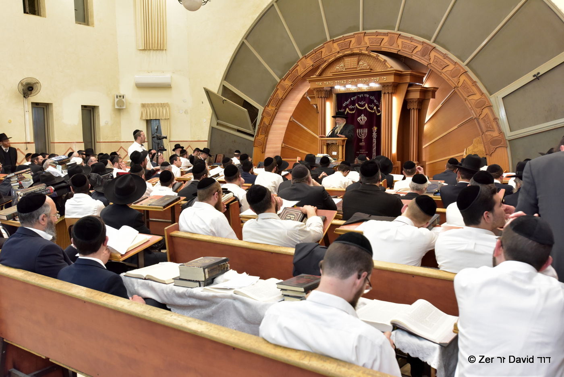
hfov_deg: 54.4
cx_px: 282
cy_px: 188
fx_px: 548
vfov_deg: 37.9
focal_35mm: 35
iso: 3200
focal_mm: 35
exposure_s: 1/160
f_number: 7.1
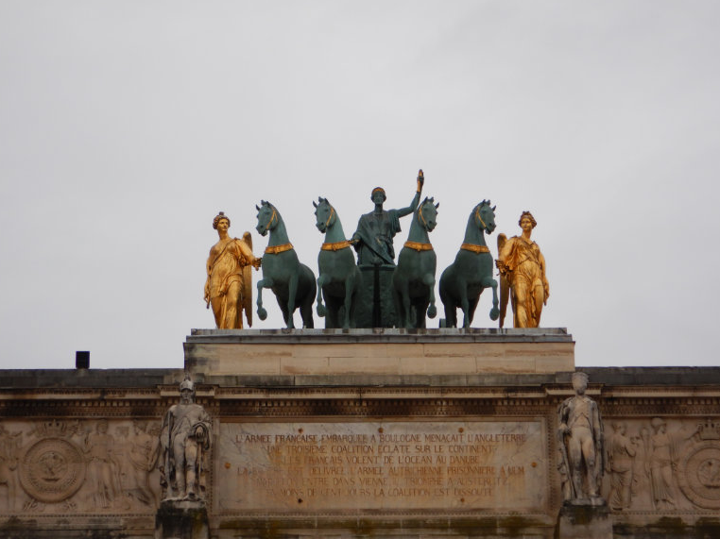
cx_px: 356
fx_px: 2620
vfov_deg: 11.8
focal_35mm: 126
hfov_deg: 15.6
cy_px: 271
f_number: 4.9
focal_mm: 21.5
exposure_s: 1/200
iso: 125
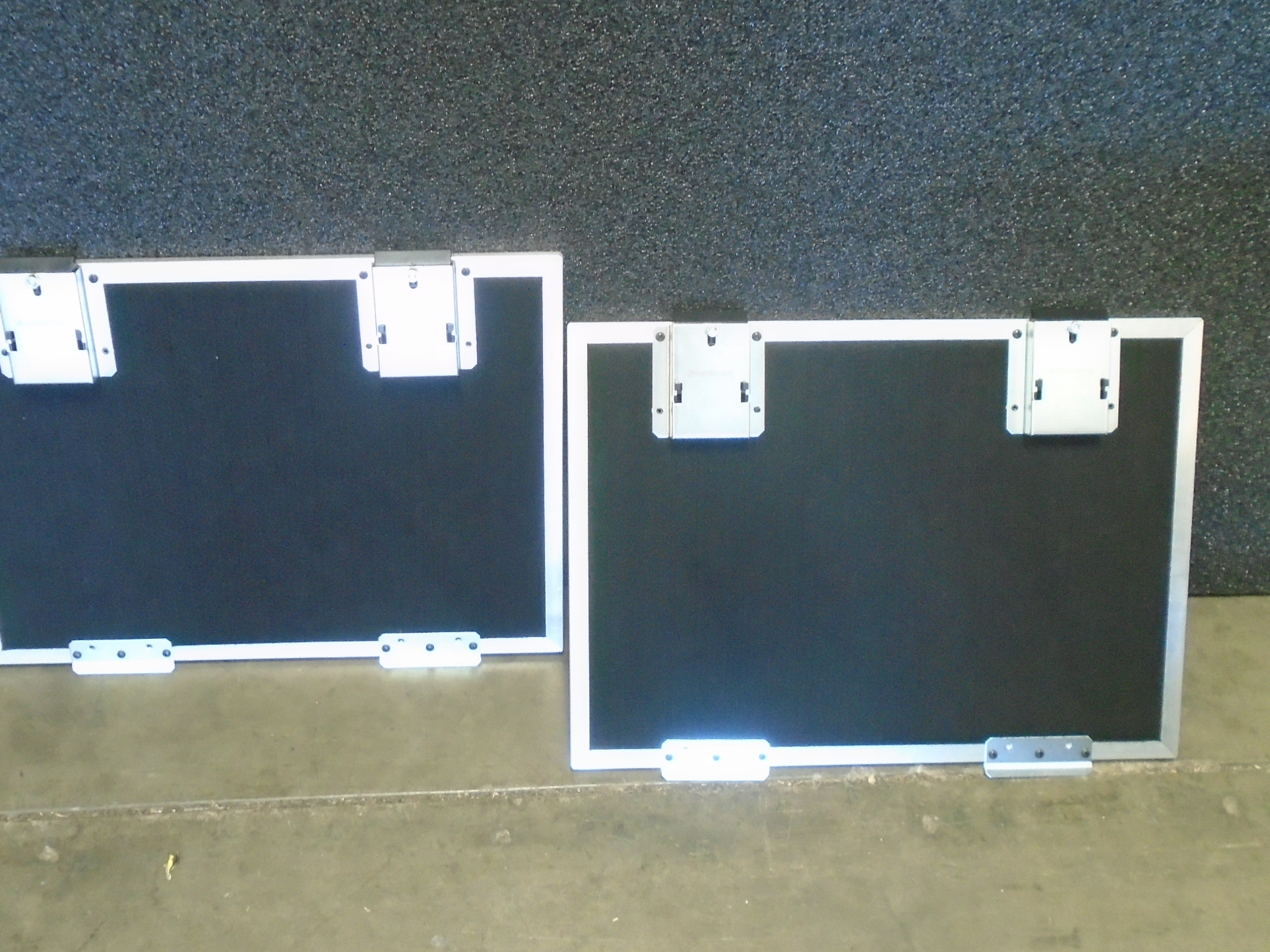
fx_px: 1284
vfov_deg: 40.7
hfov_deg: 52.5
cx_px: 560
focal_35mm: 35
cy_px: 461
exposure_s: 1/20
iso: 400
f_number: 3.2
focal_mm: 4.6
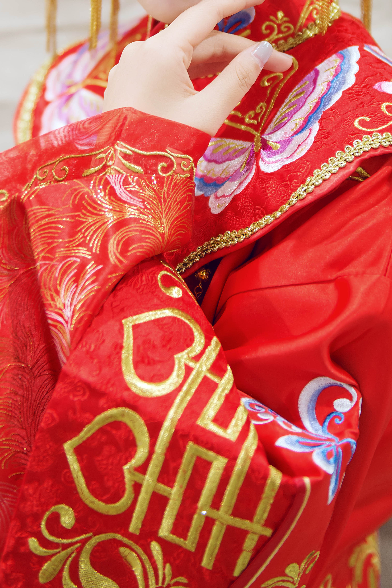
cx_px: 200
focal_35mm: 91
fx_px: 1485
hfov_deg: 15.0
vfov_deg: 22.0
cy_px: 92
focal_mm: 44
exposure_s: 1/80
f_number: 2.8
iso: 400
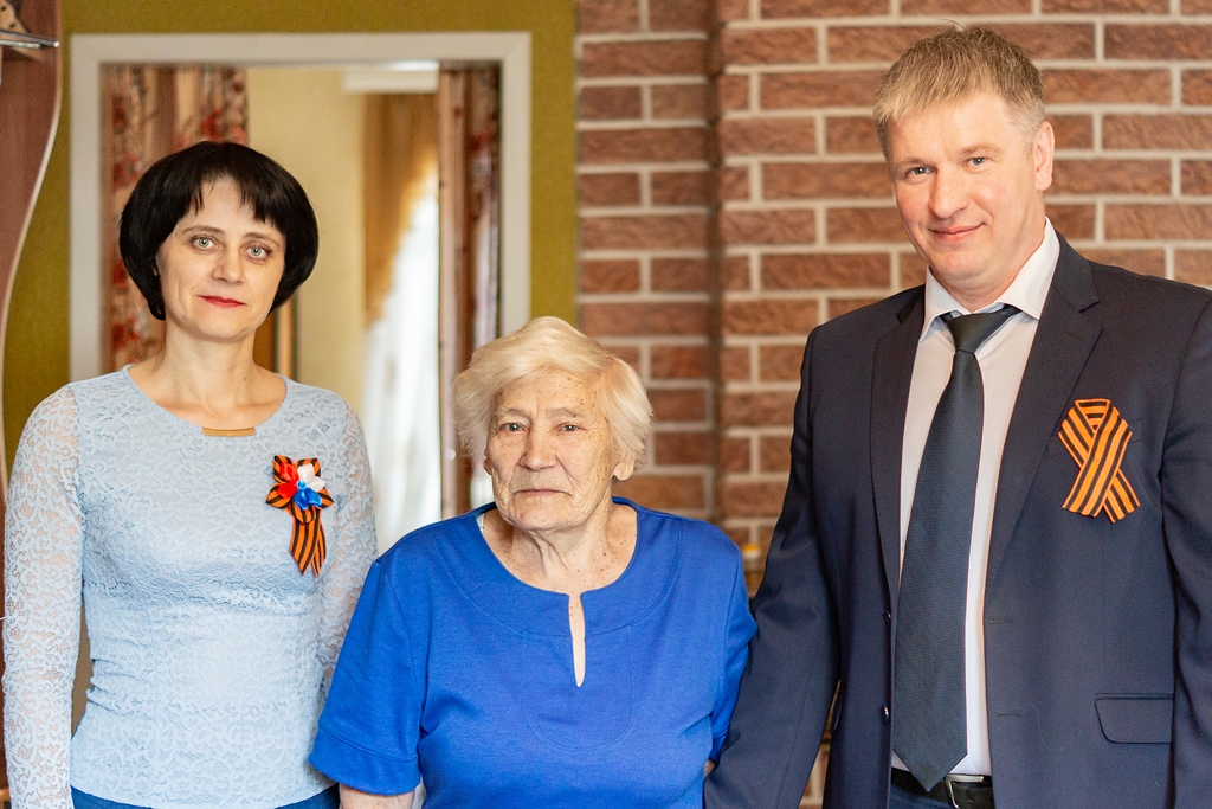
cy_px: 404
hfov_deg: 27.0
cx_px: 606
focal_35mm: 75
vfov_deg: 18.2
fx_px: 2525
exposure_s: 1/200
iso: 1250
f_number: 1.8
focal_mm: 50
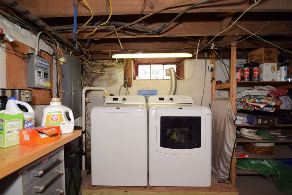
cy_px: 98
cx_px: 146
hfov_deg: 95.0
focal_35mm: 16
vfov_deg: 72.1
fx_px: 134
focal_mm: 11
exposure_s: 1/30
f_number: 3.5
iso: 200
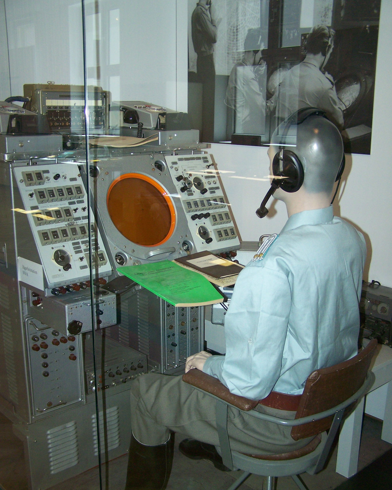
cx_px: 194
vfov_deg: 45.8
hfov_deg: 37.3
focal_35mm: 40
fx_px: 580
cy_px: 260
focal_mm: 6.3
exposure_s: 1/60
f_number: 2.8
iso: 160
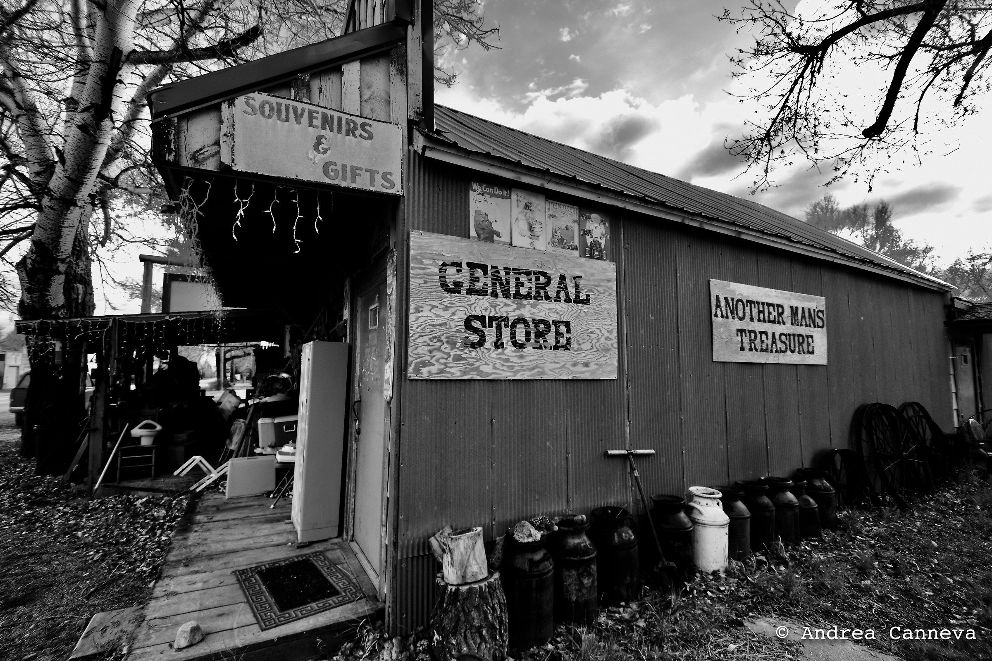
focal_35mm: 15
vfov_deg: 77.3
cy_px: 330
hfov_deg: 100.4
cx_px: 496
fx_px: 413
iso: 360
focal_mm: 10
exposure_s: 1/640
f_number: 4.5
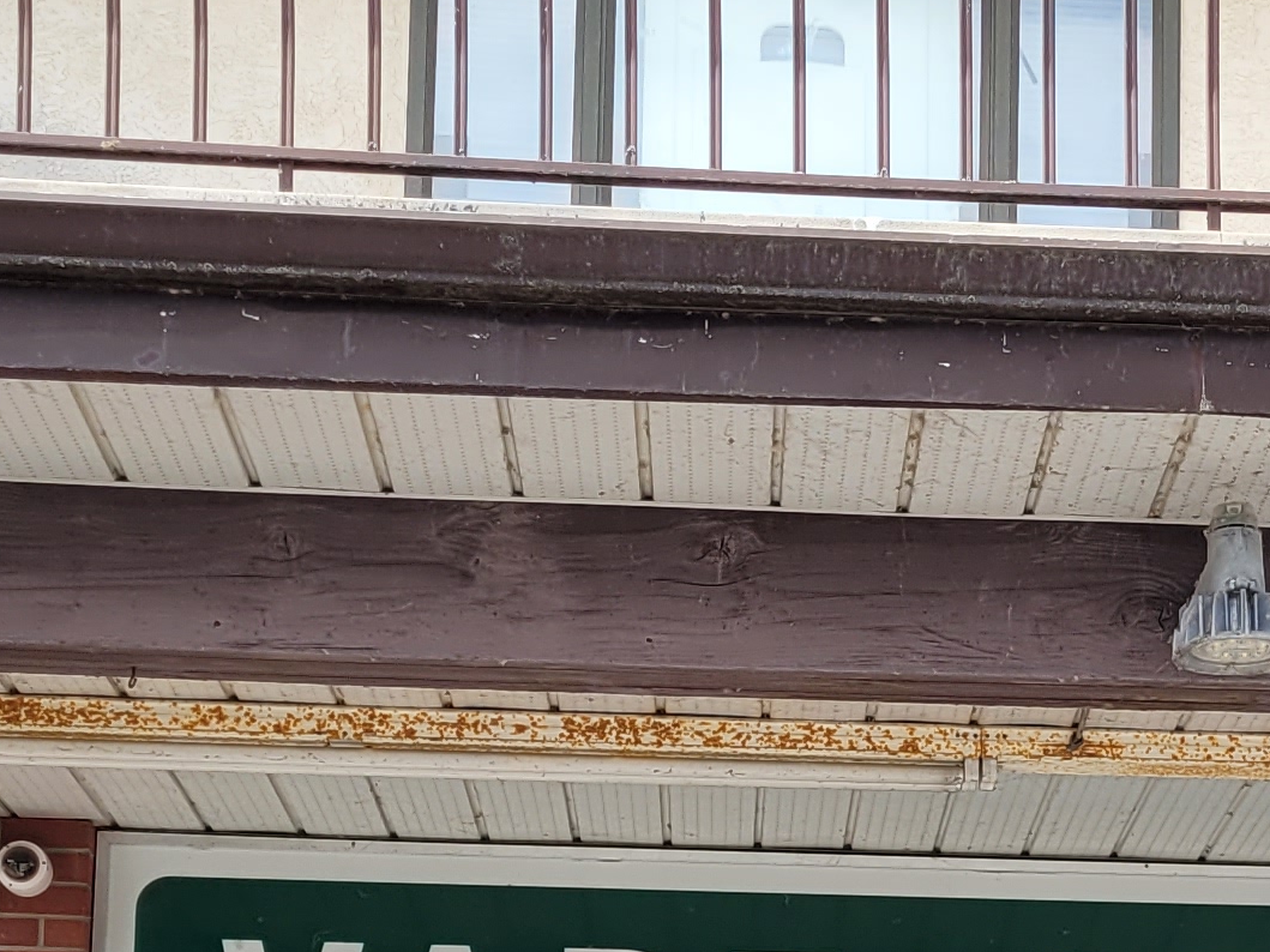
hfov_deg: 19.6
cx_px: 1083
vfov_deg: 14.4
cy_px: 1205
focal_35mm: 99
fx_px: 3632
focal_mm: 5.4
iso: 40
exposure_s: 1/1099
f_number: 1.8
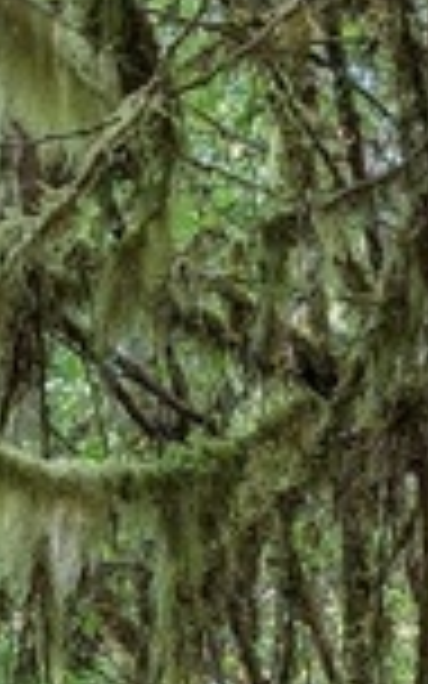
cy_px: 1053
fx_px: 2706
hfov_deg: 8.1
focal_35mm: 145
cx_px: 1122
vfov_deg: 13.5
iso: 95
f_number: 1.73
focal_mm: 4.38
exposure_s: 1/120
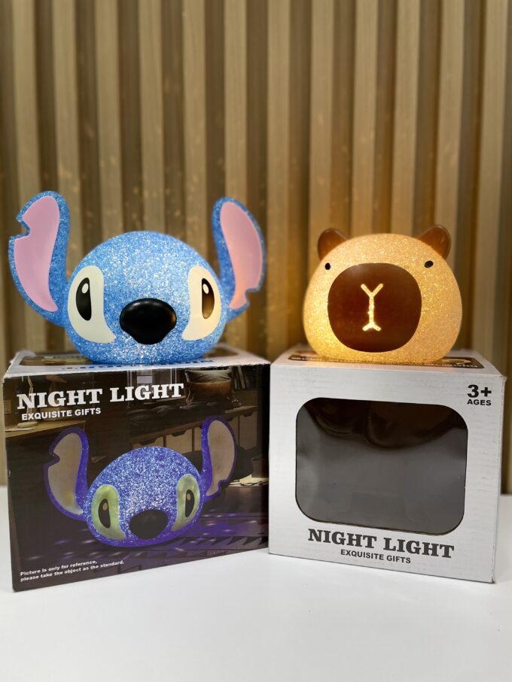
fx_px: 513
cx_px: 256
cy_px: 341
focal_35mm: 26
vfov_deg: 67.3
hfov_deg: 53.1
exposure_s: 1/120
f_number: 1.6
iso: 100
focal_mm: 4.2
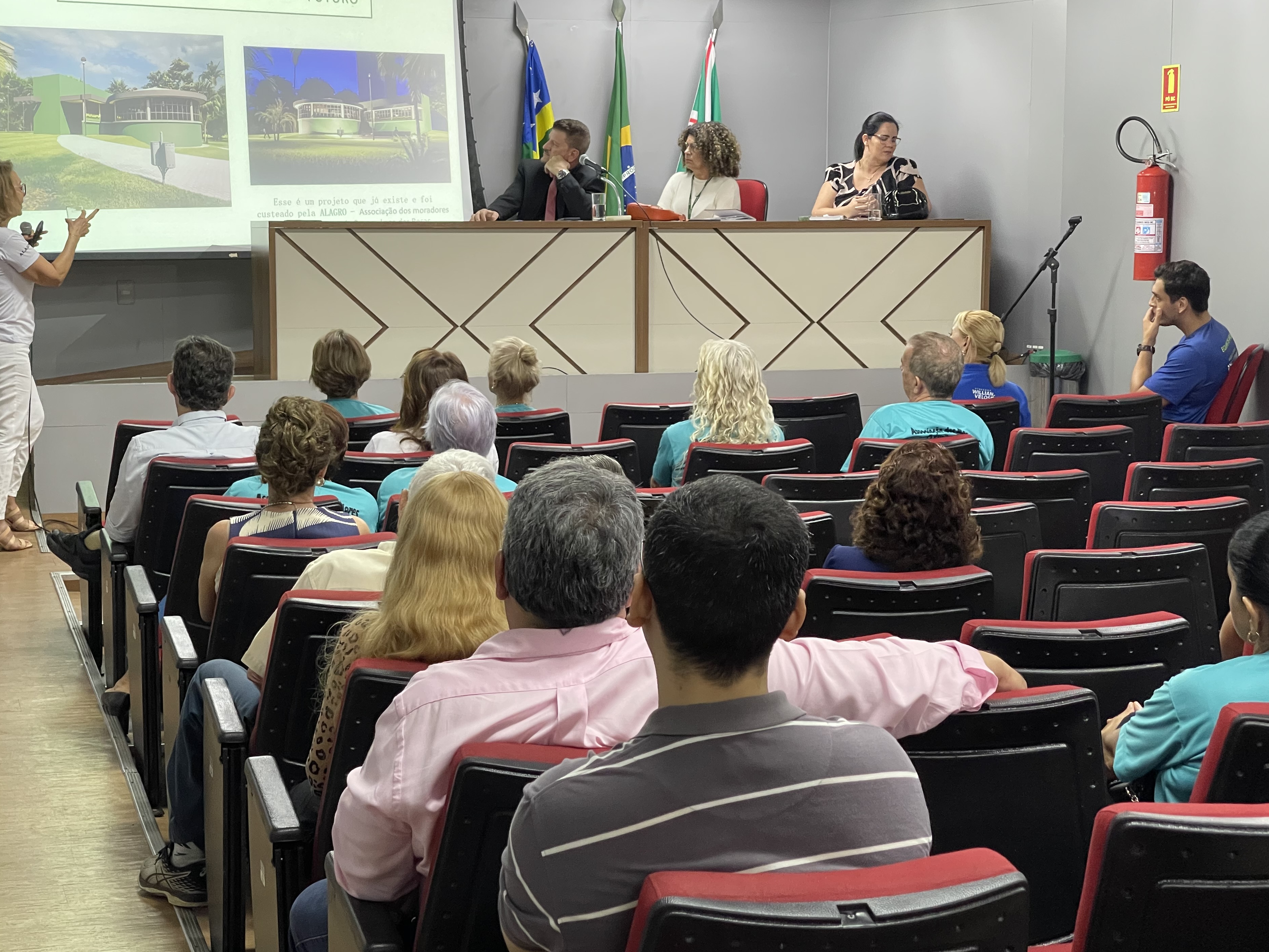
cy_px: 494
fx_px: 2529
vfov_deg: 21.3
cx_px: 589
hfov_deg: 28.2
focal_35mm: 69
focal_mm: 7.5
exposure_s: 1/60
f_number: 2.2
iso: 400
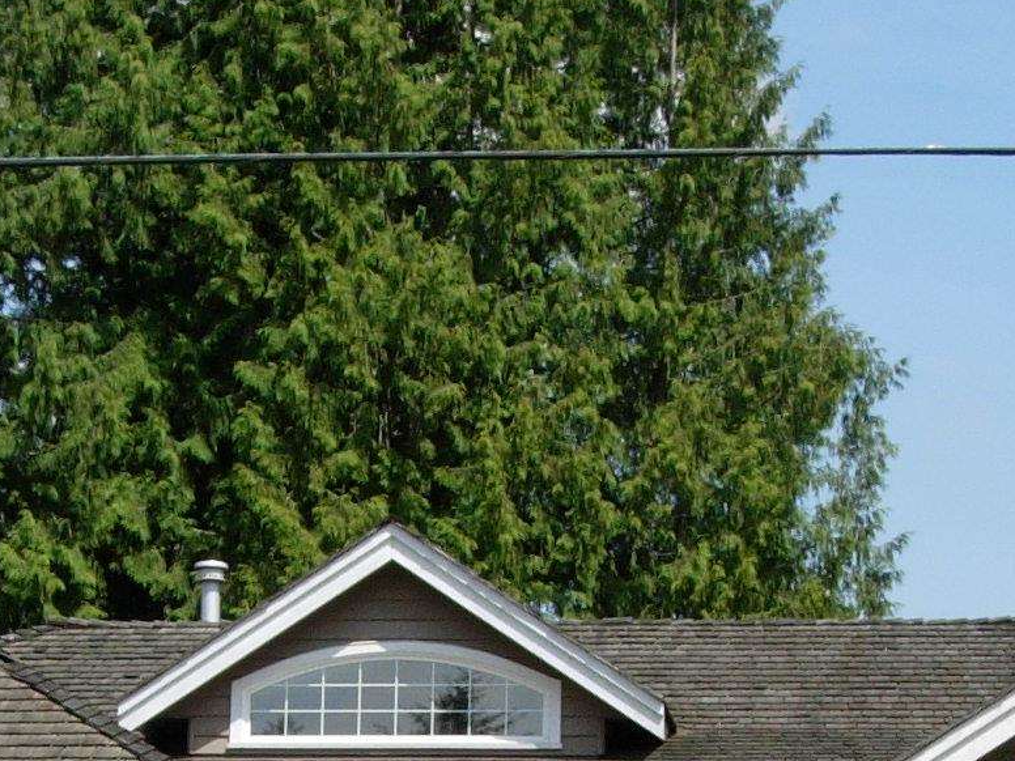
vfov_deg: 11.3
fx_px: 3724
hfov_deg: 15.5
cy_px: 1050
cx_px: 411
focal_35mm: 127
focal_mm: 7.8
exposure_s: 1/592
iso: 64
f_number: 4.8
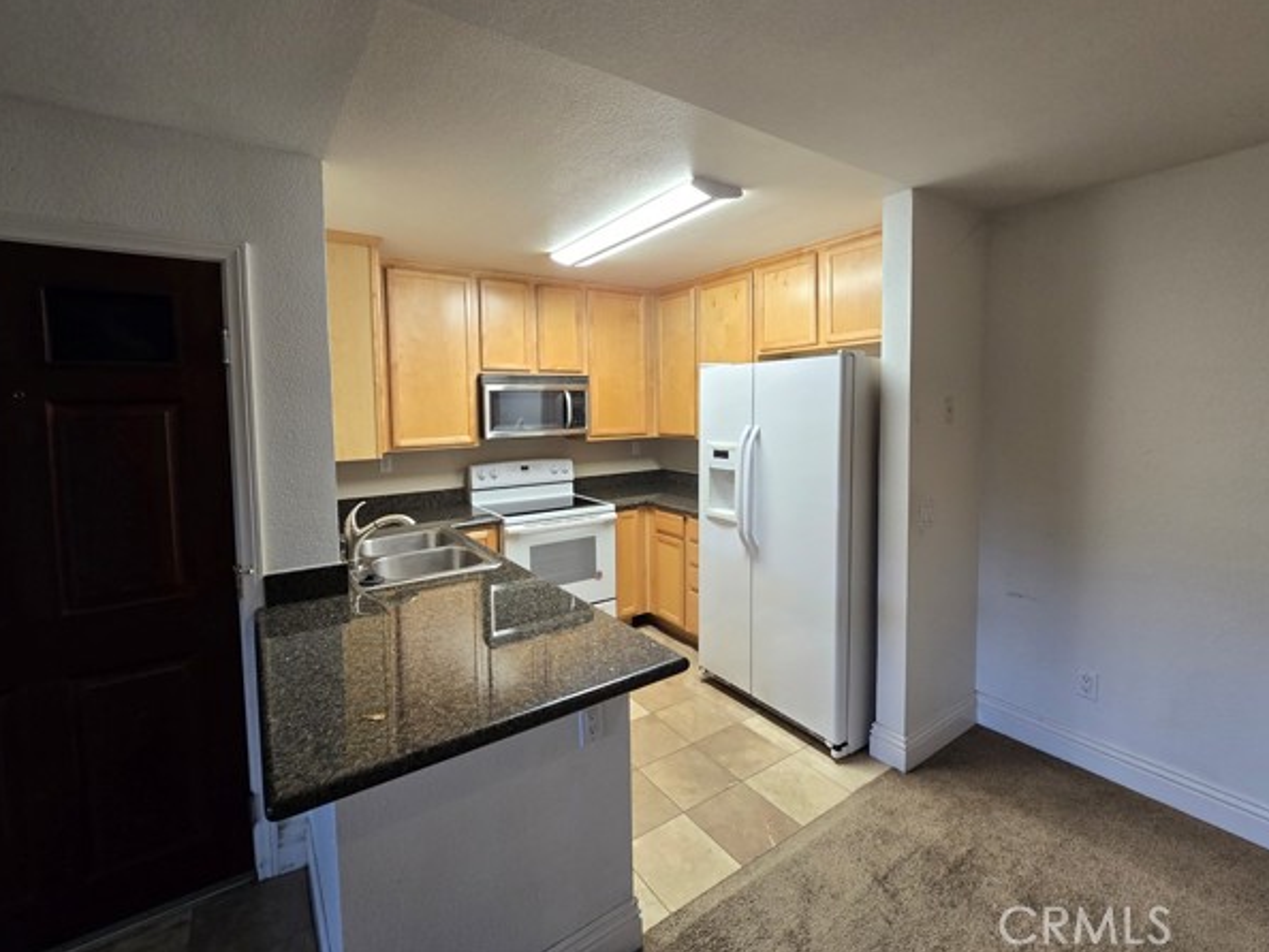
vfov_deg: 85.6
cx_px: 626
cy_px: 444
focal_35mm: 14
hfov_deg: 102.0
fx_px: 513
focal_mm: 2.2
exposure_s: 1/60
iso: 125
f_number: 2.2
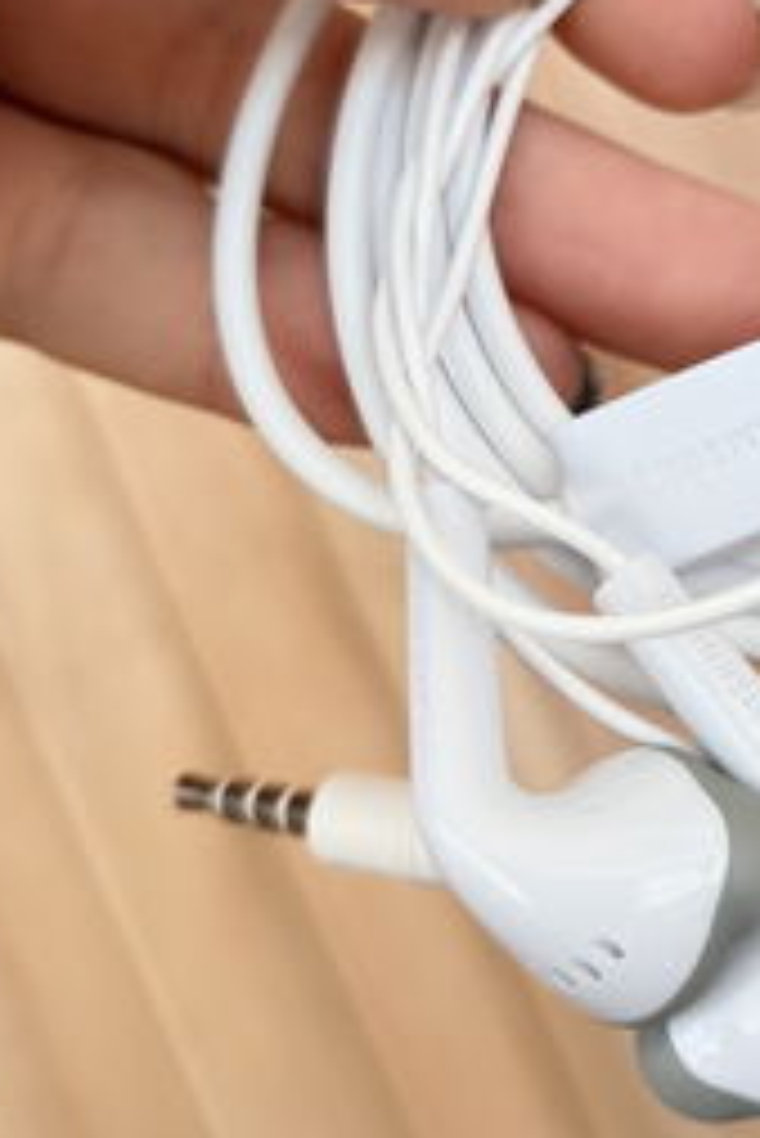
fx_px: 1802
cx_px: 769
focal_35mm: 57
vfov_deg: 34.8
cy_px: 398
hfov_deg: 22.8
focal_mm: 5.96
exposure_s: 1/121
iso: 64
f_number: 1.6
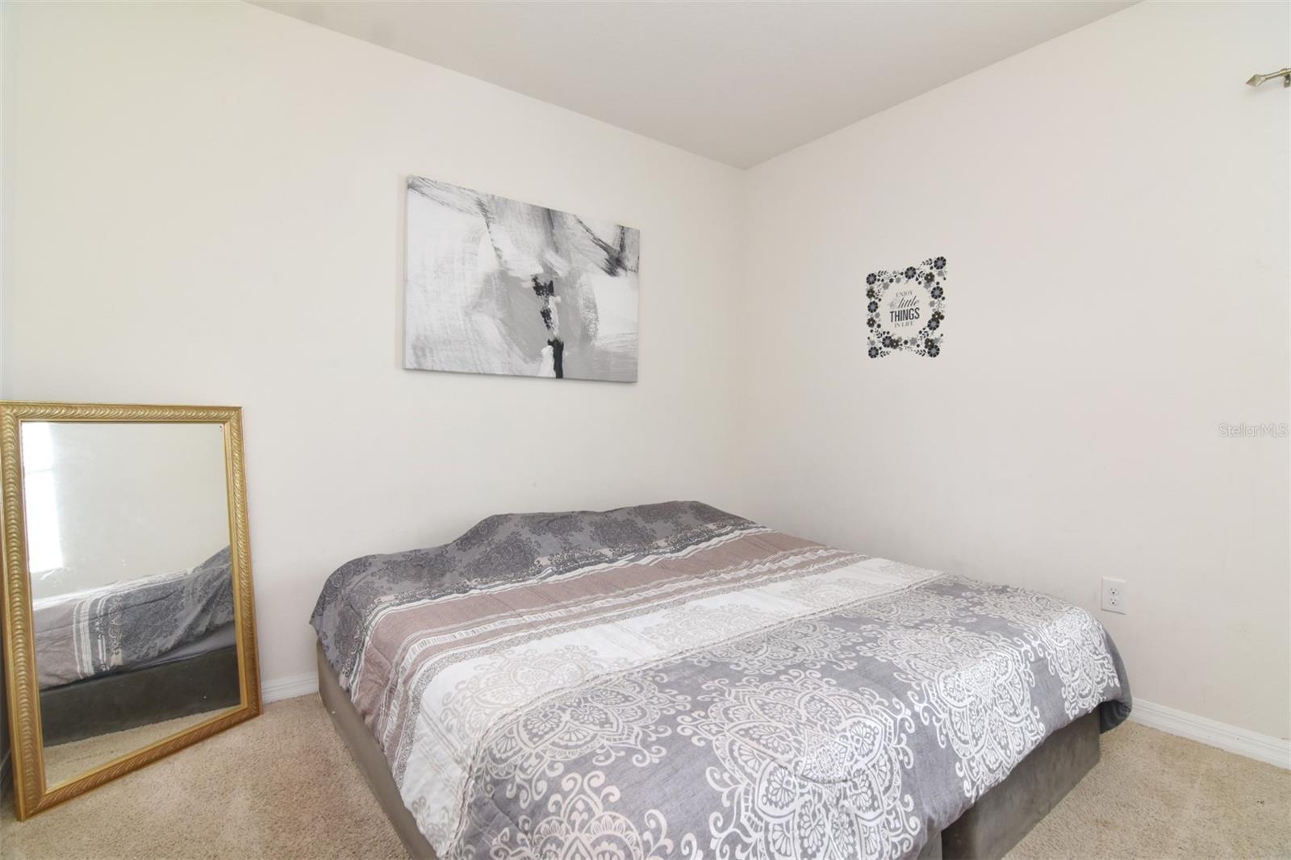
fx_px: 592
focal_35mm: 16
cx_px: 646
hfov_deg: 95.0
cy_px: 430
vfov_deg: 72.0
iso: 720
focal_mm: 11
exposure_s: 1/60
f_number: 6.3
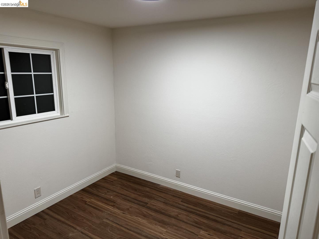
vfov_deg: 56.8
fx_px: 221
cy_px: 120
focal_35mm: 24
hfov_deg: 71.6
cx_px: 160
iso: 200
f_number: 1.78
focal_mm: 6.76
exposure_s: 1/120
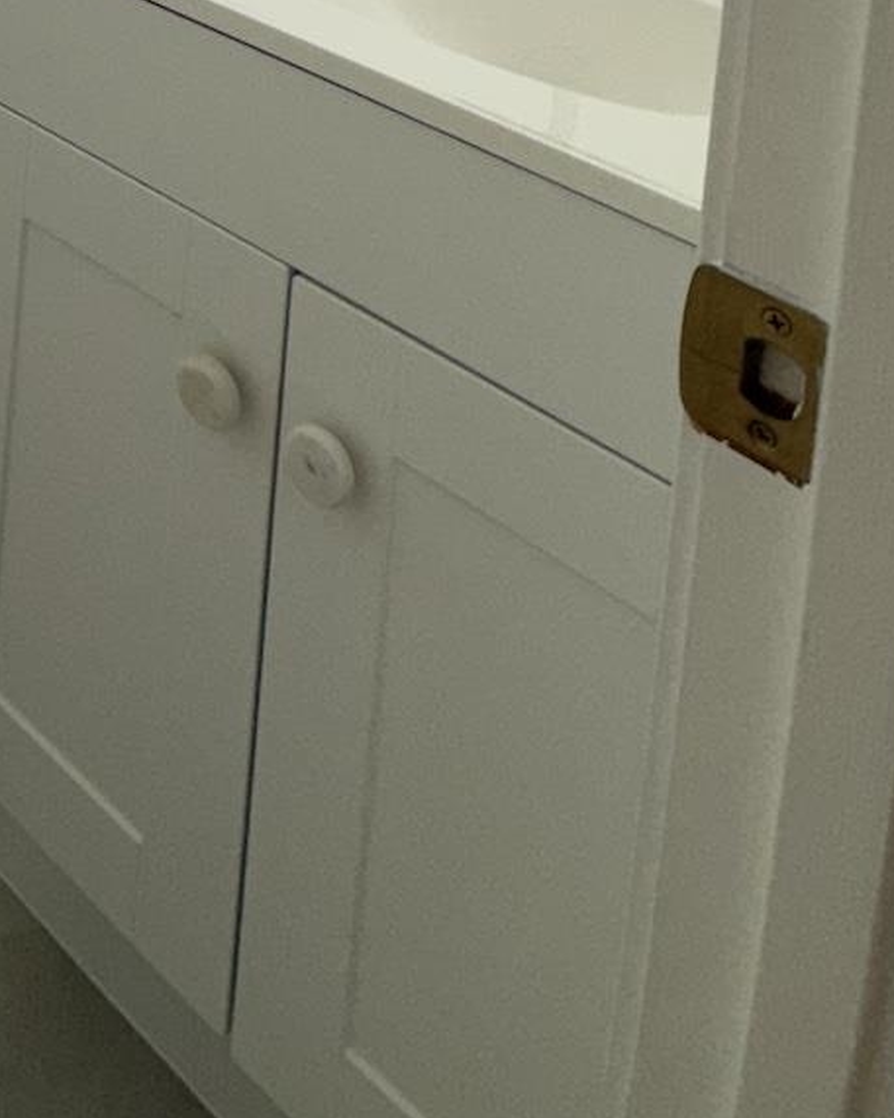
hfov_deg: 27.7
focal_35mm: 46
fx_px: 1521
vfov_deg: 28.2
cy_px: -522
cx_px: -241
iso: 50
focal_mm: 2.22
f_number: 2.2
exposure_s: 1/170
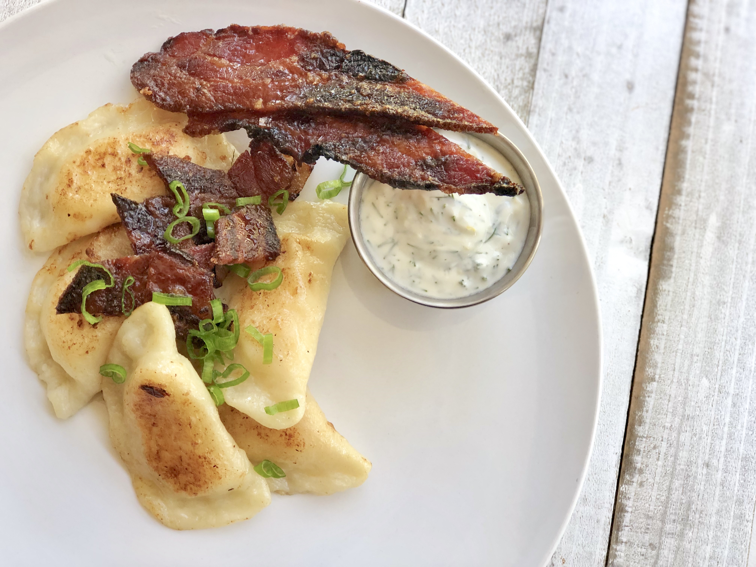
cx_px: 378
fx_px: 1245
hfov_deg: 33.8
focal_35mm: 57
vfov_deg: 25.7
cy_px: 284
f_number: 2.8
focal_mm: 6.6
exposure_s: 1/30
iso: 20
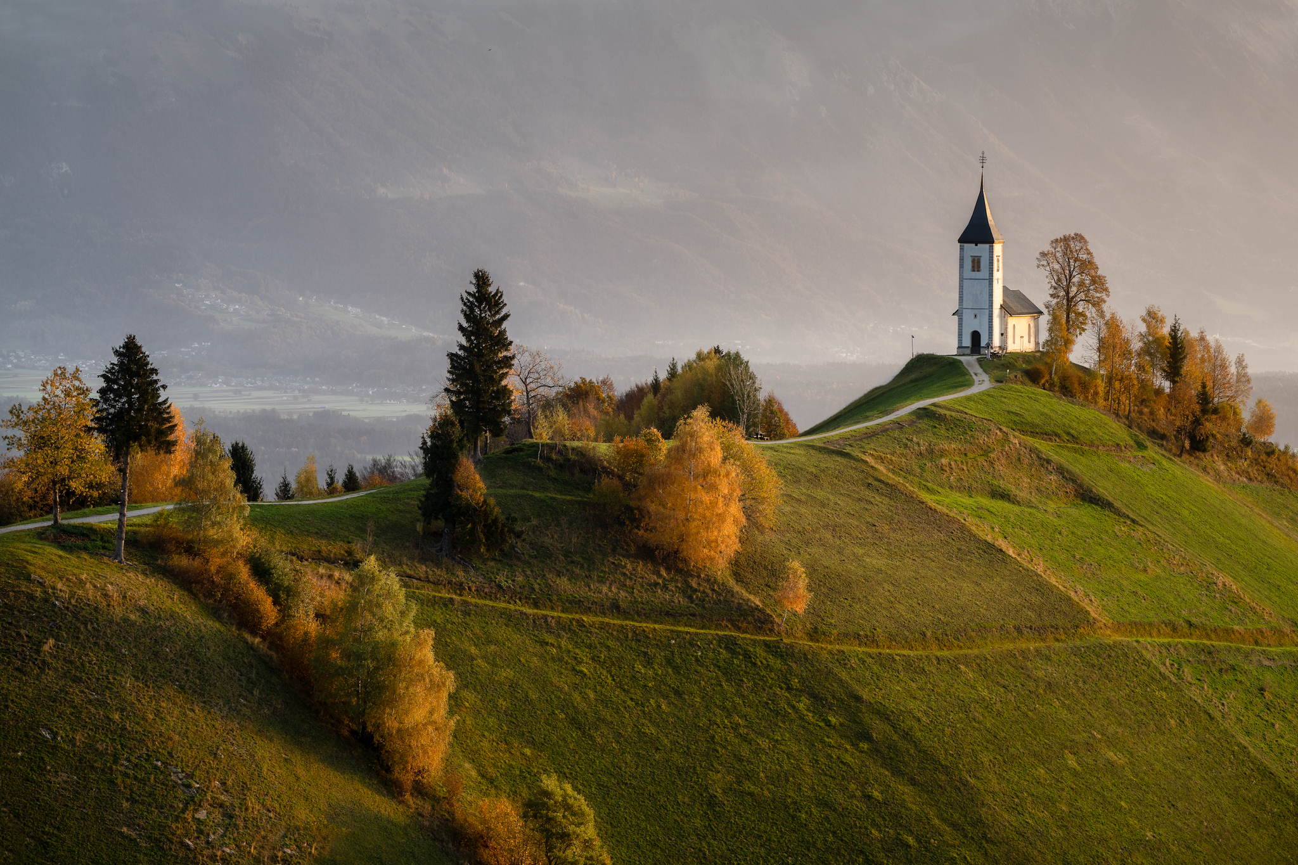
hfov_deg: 20.4
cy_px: 432
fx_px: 3605
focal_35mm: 100
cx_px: 649
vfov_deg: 13.7
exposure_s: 1/13
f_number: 9
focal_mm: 100
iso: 100
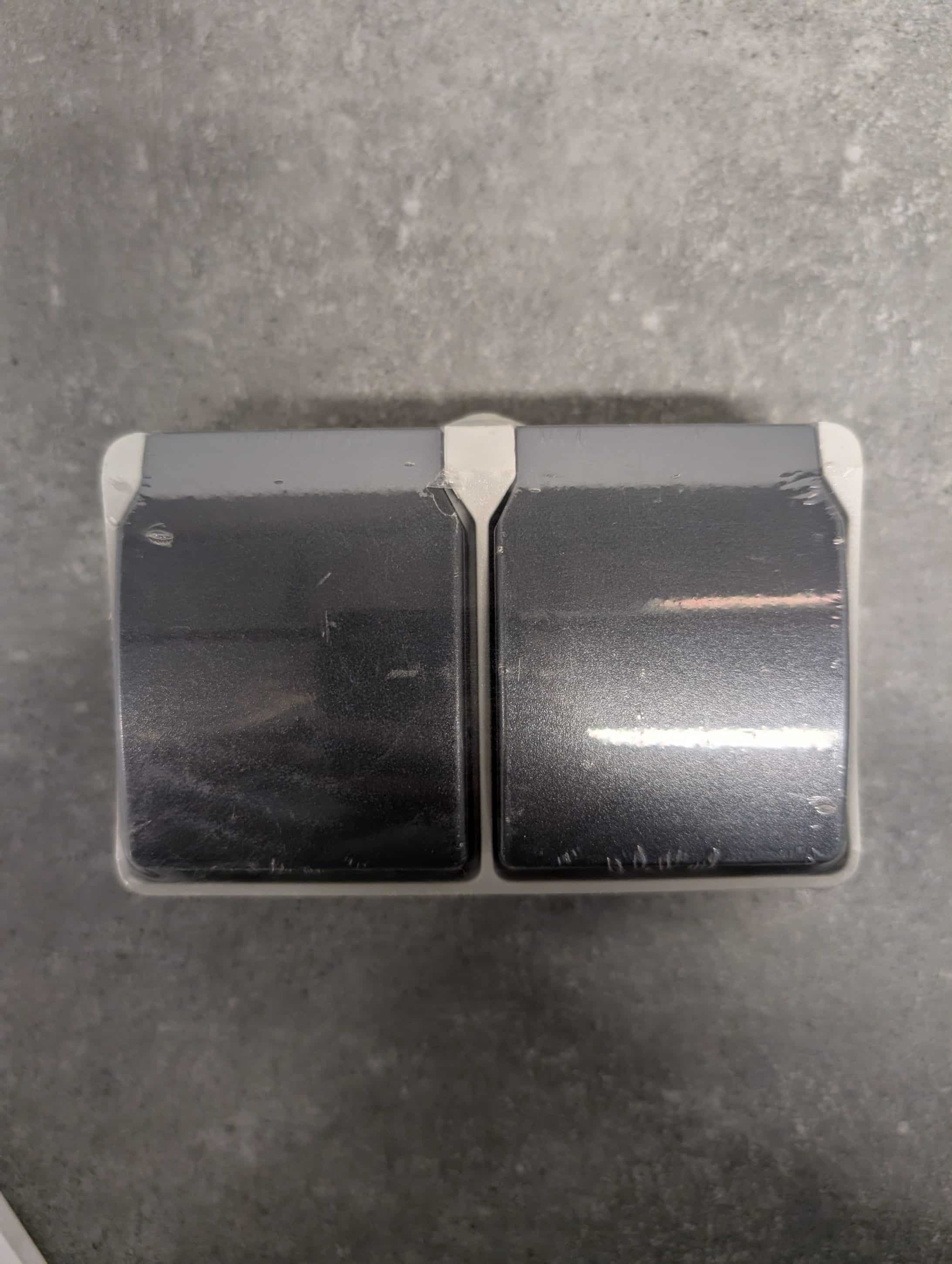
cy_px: 632
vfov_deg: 71.5
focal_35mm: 24
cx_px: 476
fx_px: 878
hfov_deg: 56.9
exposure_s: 1/49.5
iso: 34
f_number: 1.68
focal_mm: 6.9
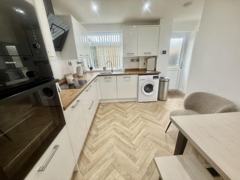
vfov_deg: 85.7
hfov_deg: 102.1
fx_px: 97
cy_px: 90
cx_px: 120
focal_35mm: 14
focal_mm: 2.22
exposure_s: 1/100
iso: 100
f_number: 2.2
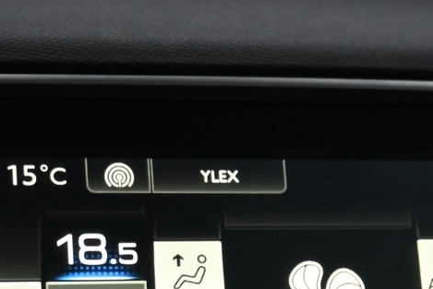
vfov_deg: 11.4
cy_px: 379
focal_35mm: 117
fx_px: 1403
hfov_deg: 17.5
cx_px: 289
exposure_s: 1/40
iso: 1250
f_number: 4
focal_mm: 22.5
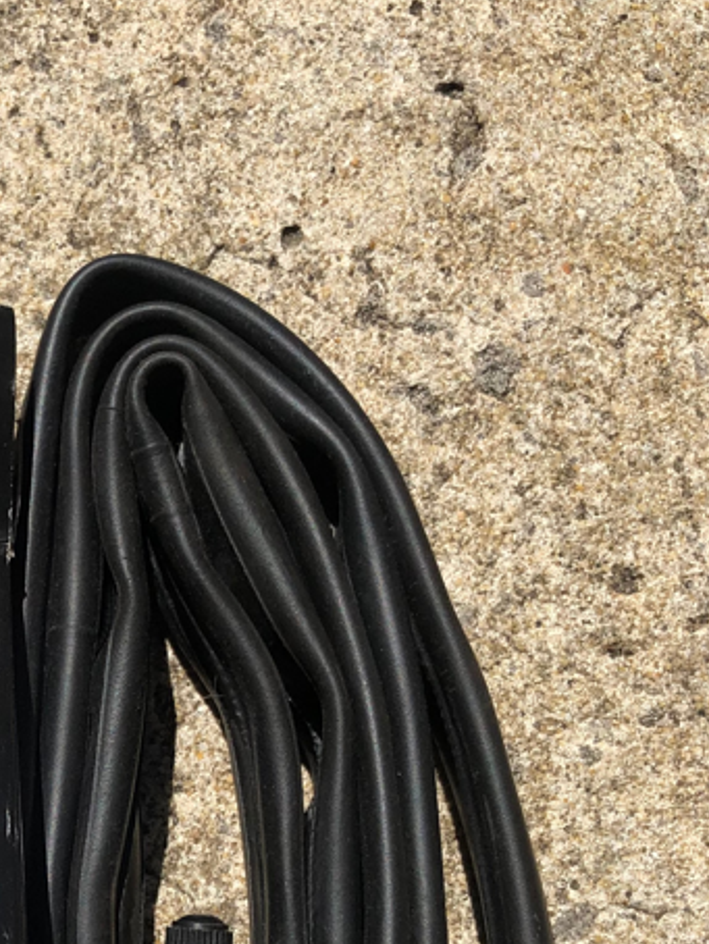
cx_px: -125
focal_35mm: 74
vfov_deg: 25.8
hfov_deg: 18.9
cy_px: 784
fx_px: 2019
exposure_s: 1/4808
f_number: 1.8
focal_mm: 3.99
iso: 25
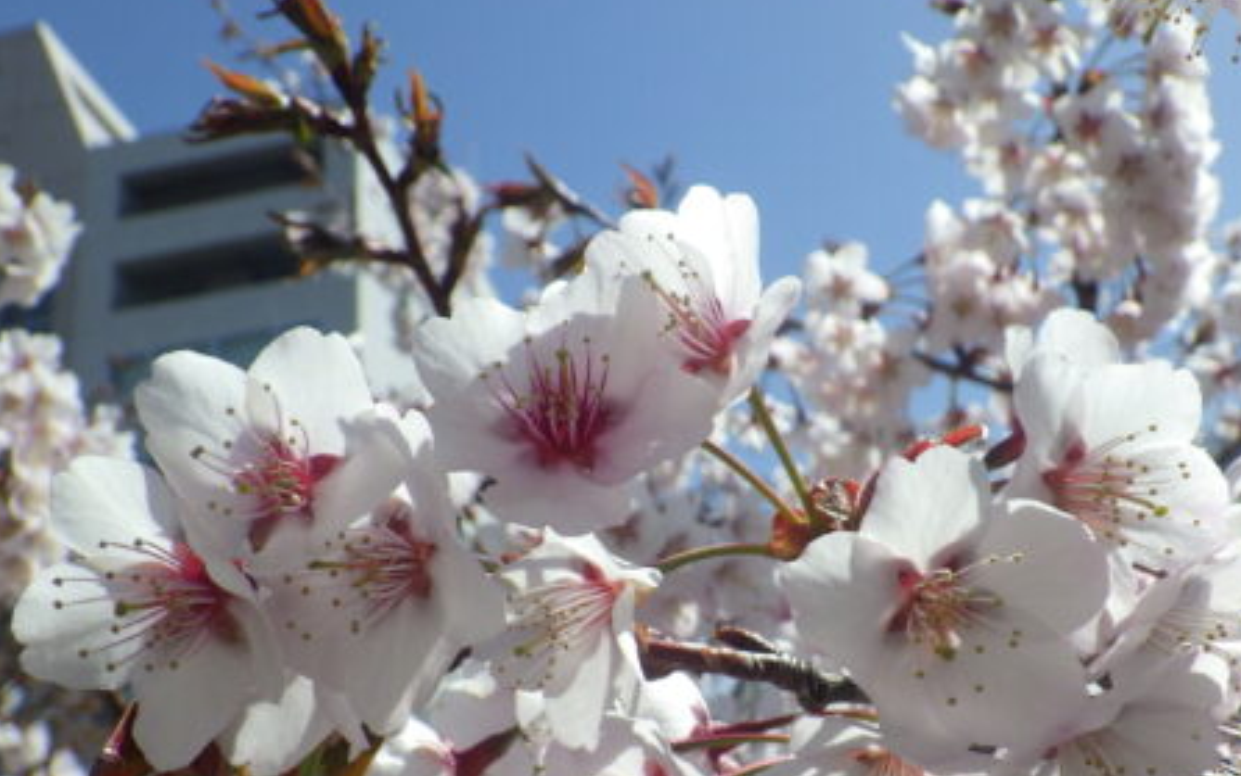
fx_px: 1556
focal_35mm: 46
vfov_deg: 27.7
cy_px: 558
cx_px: 736
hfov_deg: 43.3
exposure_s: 1/1000
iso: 125
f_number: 4.6
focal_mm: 6.1
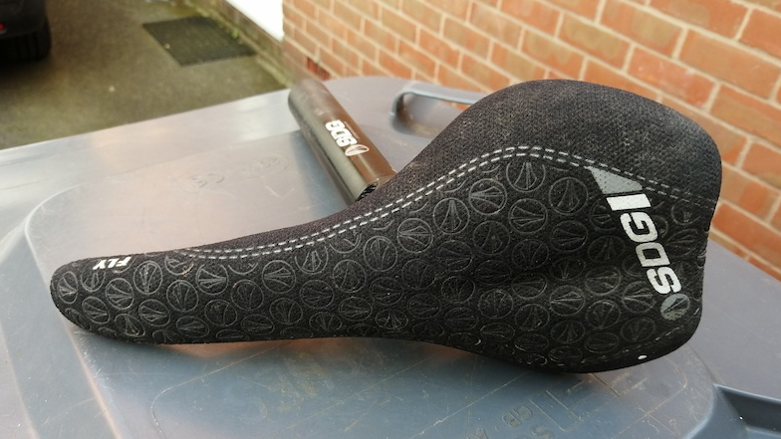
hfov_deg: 64.3
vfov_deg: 38.7
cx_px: 387
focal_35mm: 30
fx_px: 621
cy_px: 273
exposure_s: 1/50
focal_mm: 3.88
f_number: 1.8
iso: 80
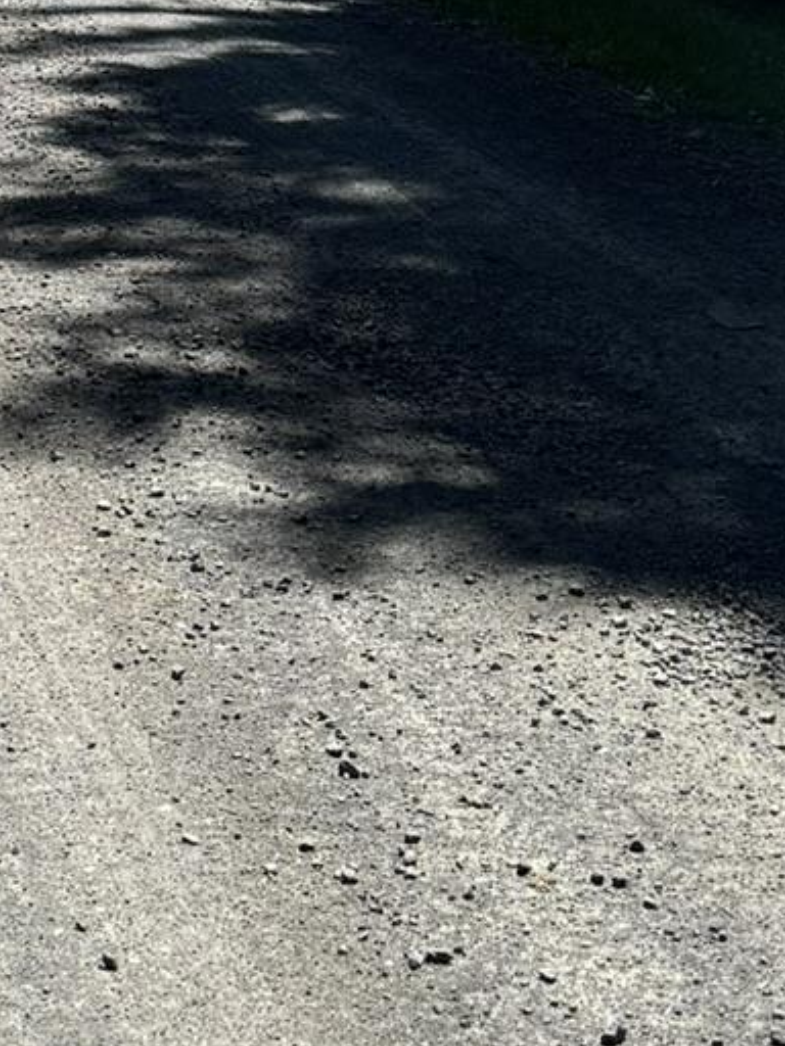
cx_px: -315
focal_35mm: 96
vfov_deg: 19.0
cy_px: -302
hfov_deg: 14.6
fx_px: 2903
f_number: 1.78
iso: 80
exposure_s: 1/2833
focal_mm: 6.76
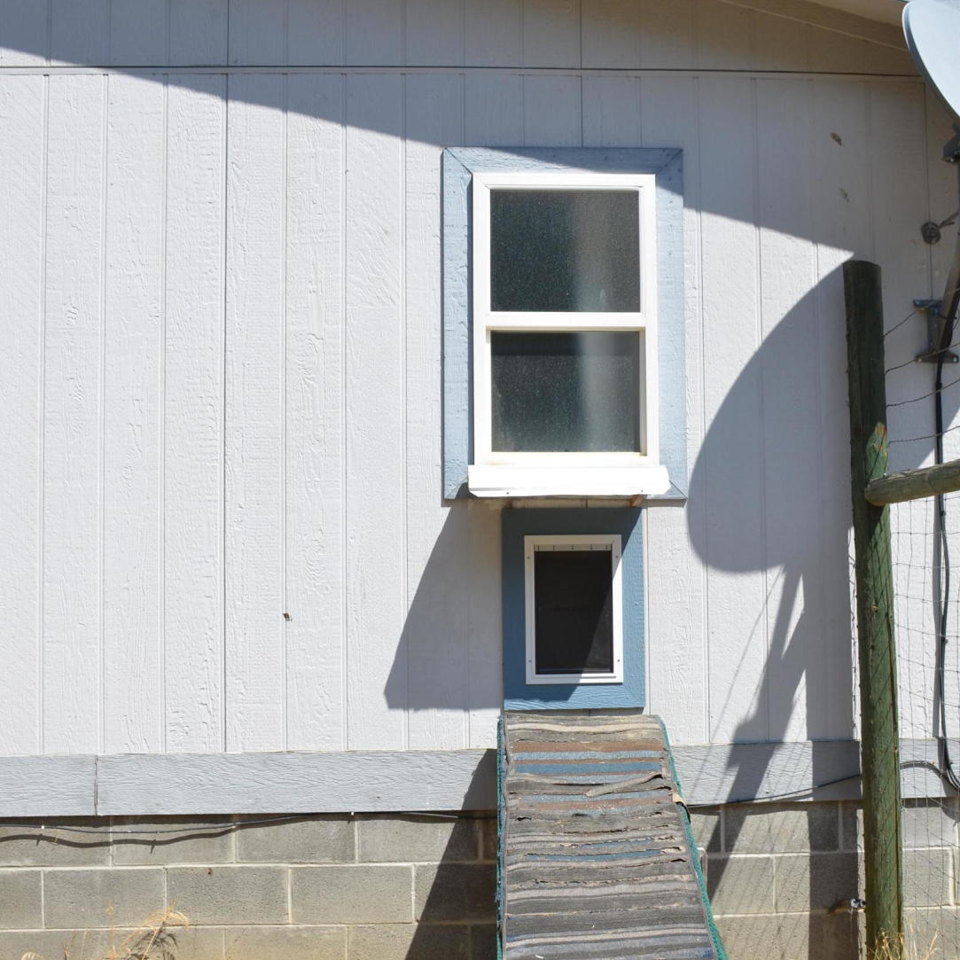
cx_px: 573
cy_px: 601
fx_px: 1475
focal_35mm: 47
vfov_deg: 35.9
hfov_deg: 35.9
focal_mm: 20
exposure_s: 1/250
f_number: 8
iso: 100
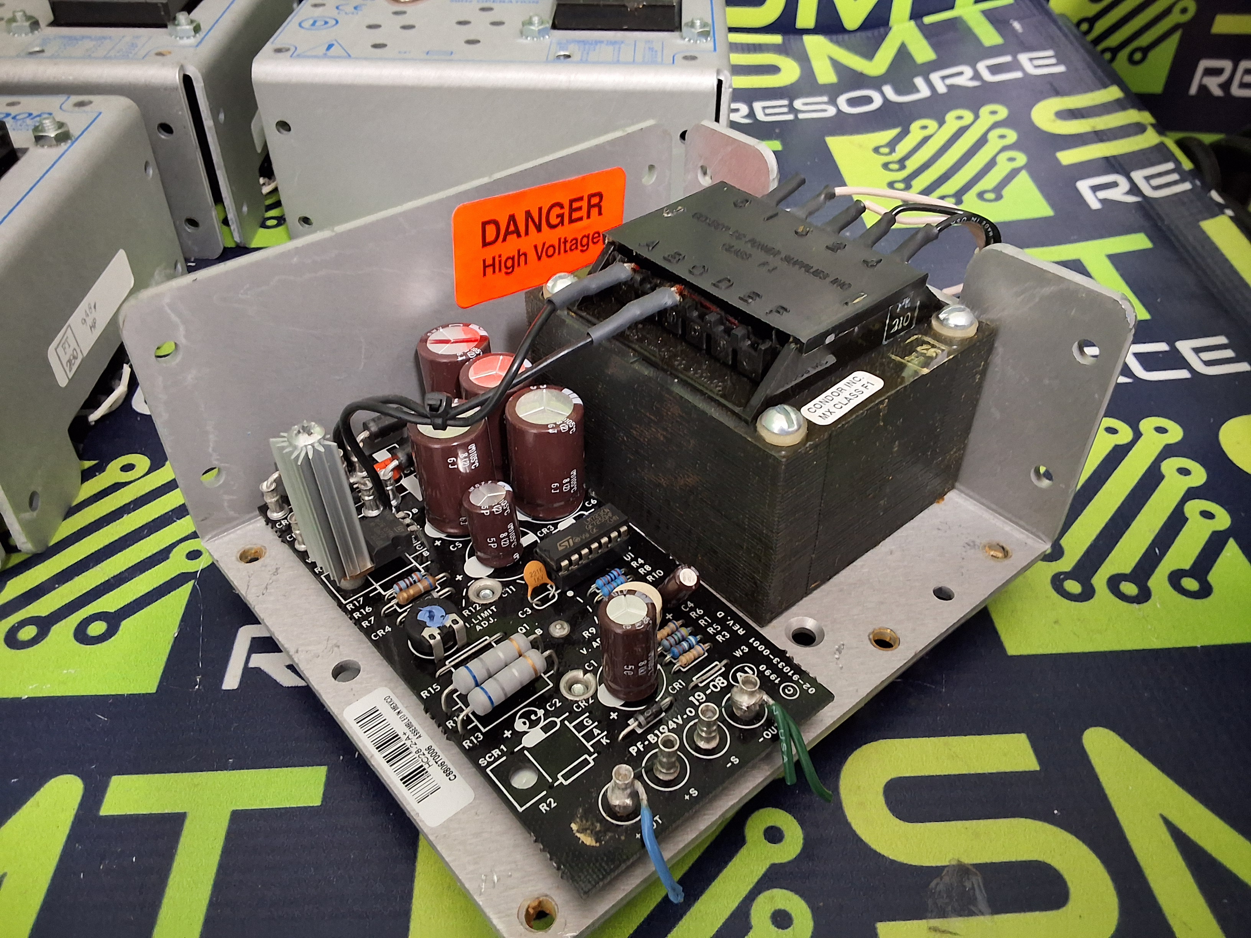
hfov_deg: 63.4
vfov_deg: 49.7
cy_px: 469
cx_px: 626
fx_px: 1012
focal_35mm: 28
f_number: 1.9
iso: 250
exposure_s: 1/24
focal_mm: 2.91
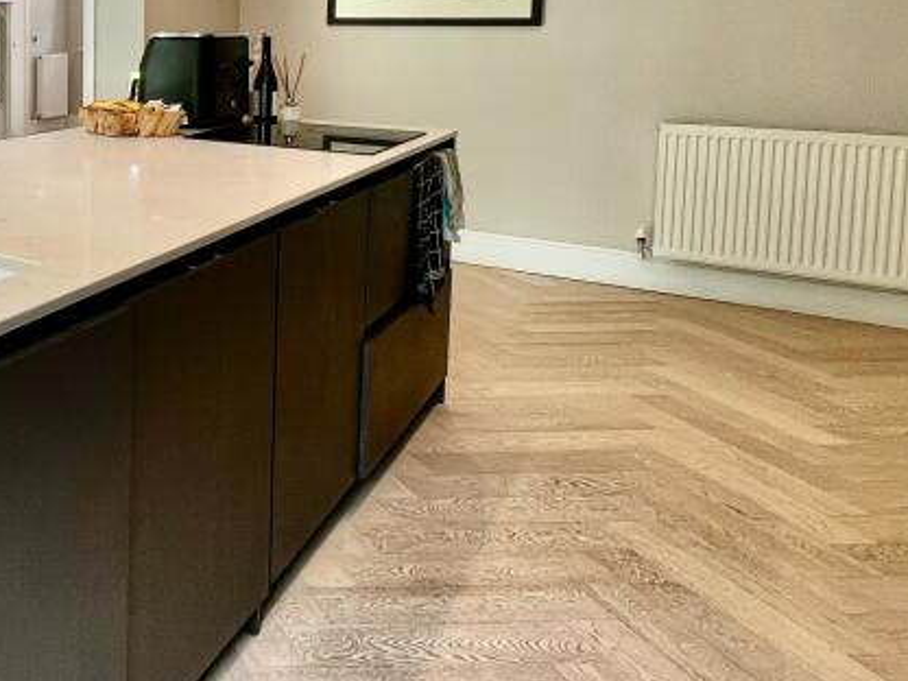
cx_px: -116
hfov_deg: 42.8
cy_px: 94
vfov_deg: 41.4
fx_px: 839
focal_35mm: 32
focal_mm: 1.57
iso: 64
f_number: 1.8
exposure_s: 1/100
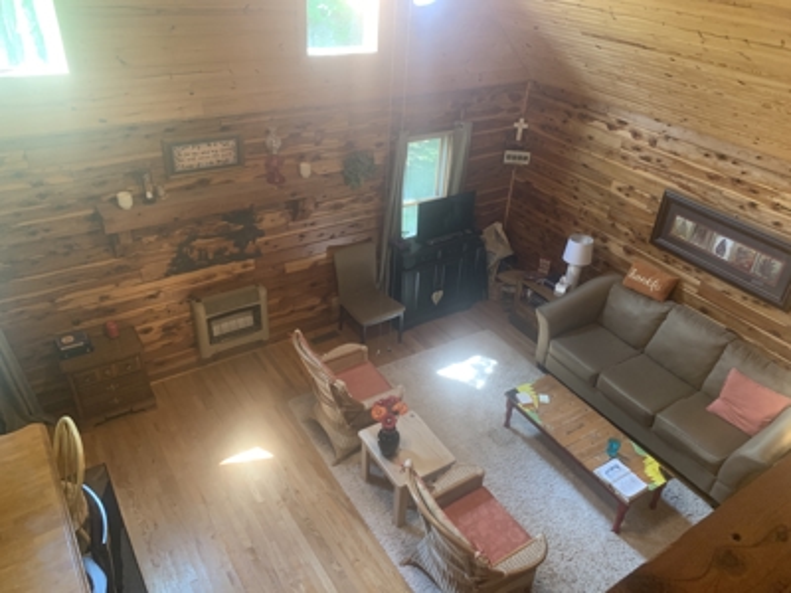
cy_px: 296
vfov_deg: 53.1
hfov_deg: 67.3
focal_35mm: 26
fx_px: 594
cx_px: 396
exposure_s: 1/60
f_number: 1.8
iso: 200
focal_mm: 4.25
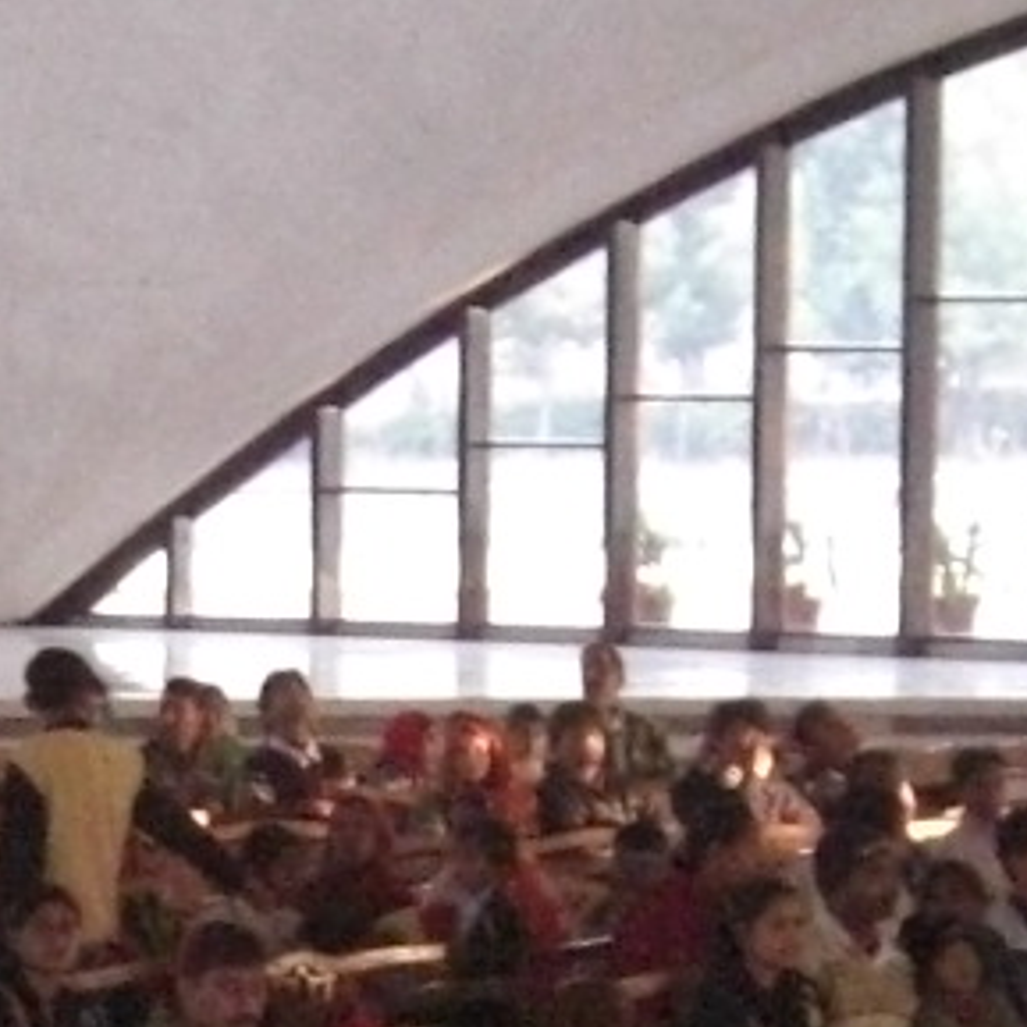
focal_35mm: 238
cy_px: 1503
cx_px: -60
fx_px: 7989
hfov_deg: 7.3
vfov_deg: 7.2
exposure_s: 1/80
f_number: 2.8
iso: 800
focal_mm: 7.9
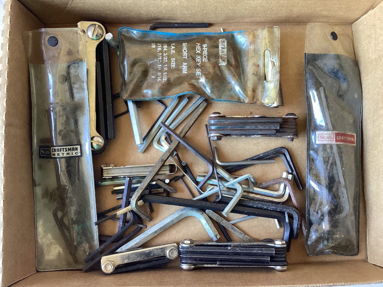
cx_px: 192
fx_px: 343
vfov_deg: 45.4
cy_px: 144
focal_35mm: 31
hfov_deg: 58.3
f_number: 2.4
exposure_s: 1/60
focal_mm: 3.3
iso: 250
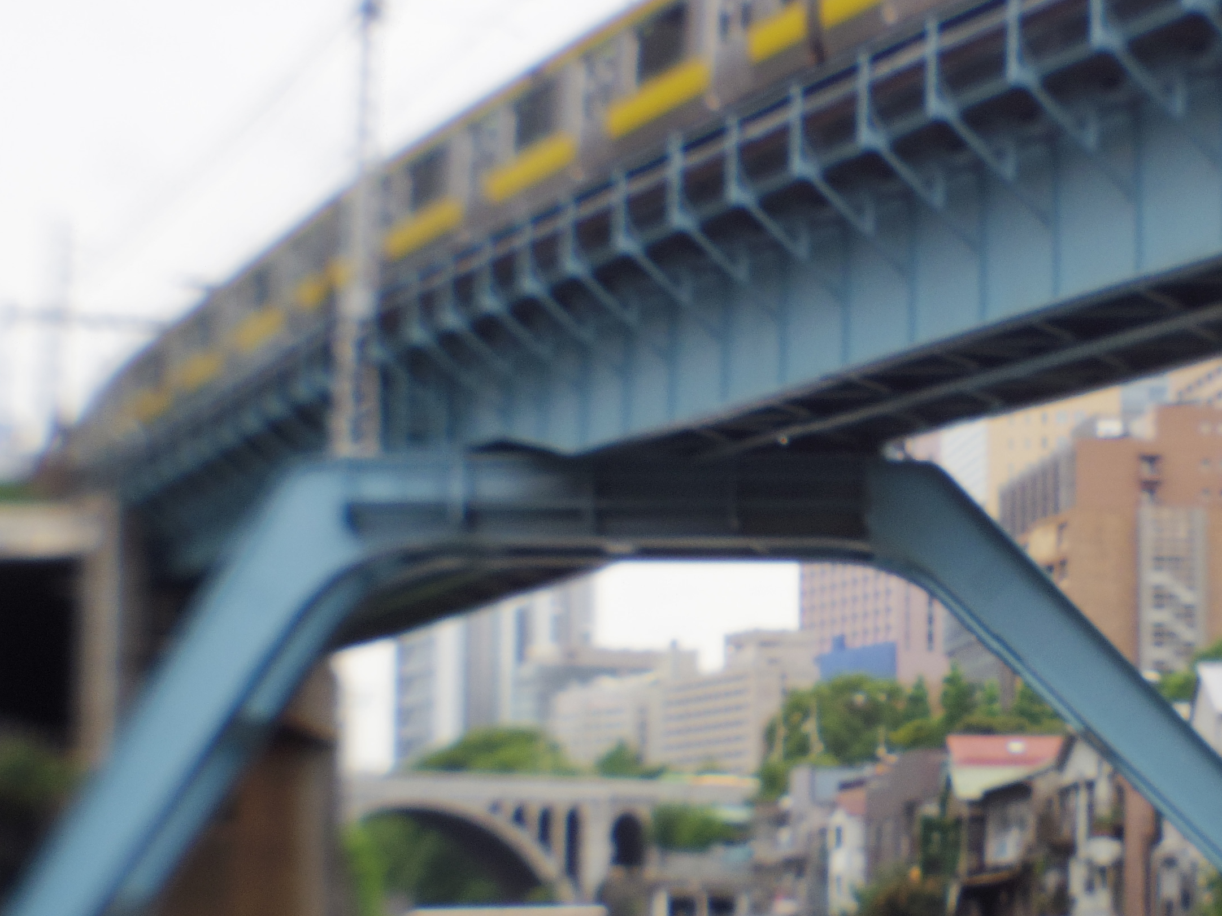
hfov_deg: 19.8
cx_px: 998
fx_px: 3459
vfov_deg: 15.1
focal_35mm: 98
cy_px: 541
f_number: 9
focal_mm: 11.5
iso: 200
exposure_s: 1/100
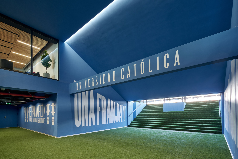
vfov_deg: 70.4
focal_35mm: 17
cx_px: 119
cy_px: 80
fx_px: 112
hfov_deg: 93.3
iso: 800
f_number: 11
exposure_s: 1/15
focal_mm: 17
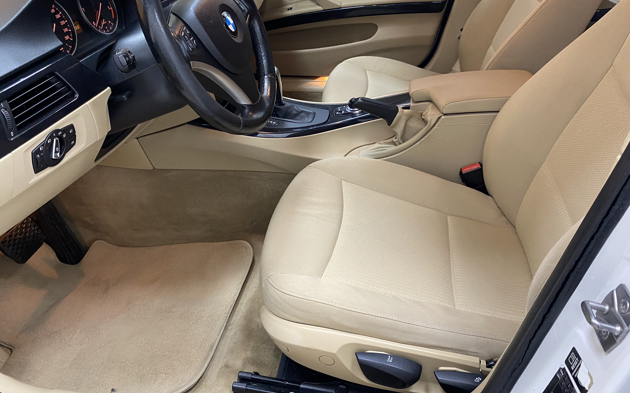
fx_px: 498
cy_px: 172
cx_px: 319
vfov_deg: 43.1
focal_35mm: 29
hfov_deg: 64.6
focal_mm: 4.25
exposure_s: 1/50
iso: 320
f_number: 1.8
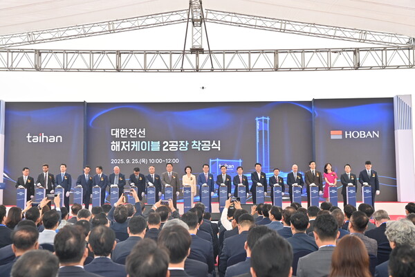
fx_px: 599
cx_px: 208
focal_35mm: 52
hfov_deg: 38.2
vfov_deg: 26.0
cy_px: 138
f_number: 5
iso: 200
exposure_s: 1/200
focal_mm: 52
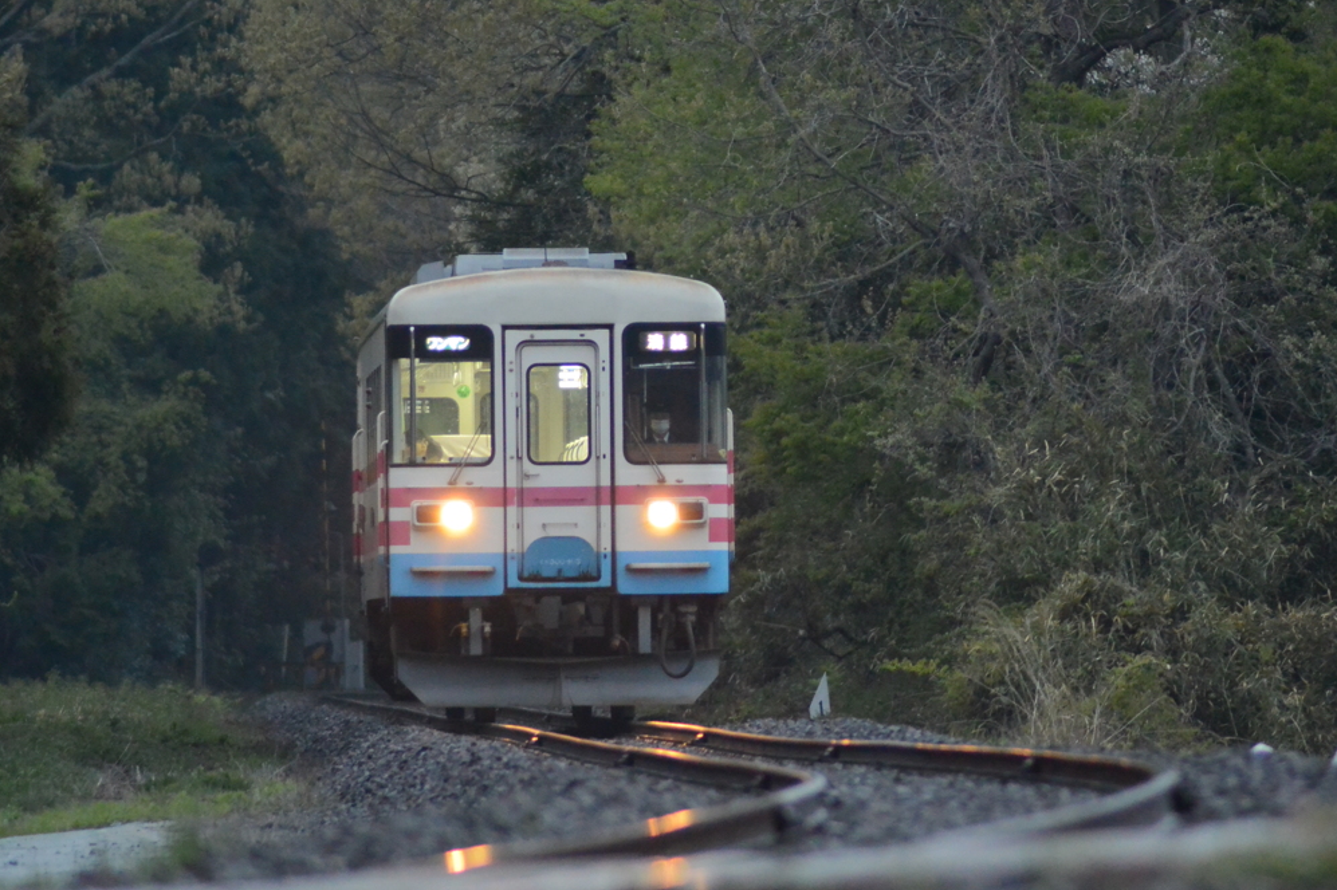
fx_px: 18525
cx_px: 676
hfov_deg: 4.1
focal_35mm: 499
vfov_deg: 2.8
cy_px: 436
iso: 1600
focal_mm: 180
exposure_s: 1/80
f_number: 2.8
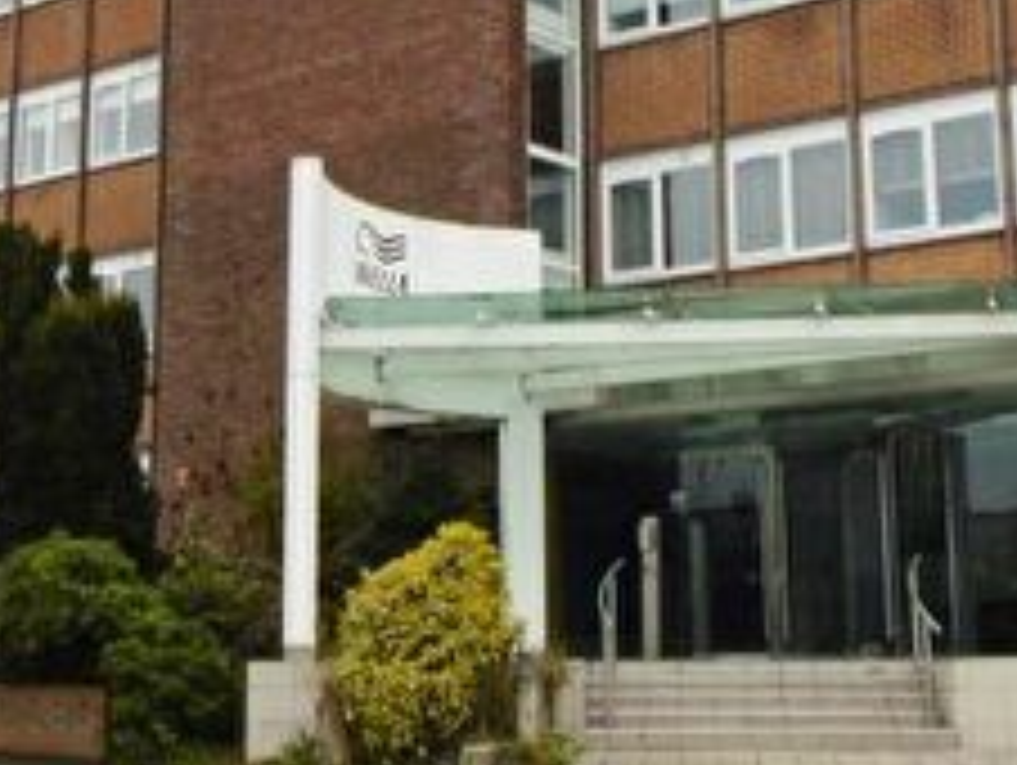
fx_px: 2000
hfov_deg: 28.5
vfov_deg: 21.5
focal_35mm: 68
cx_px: 468
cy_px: 223
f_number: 3
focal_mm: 4
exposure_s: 1/800
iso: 100
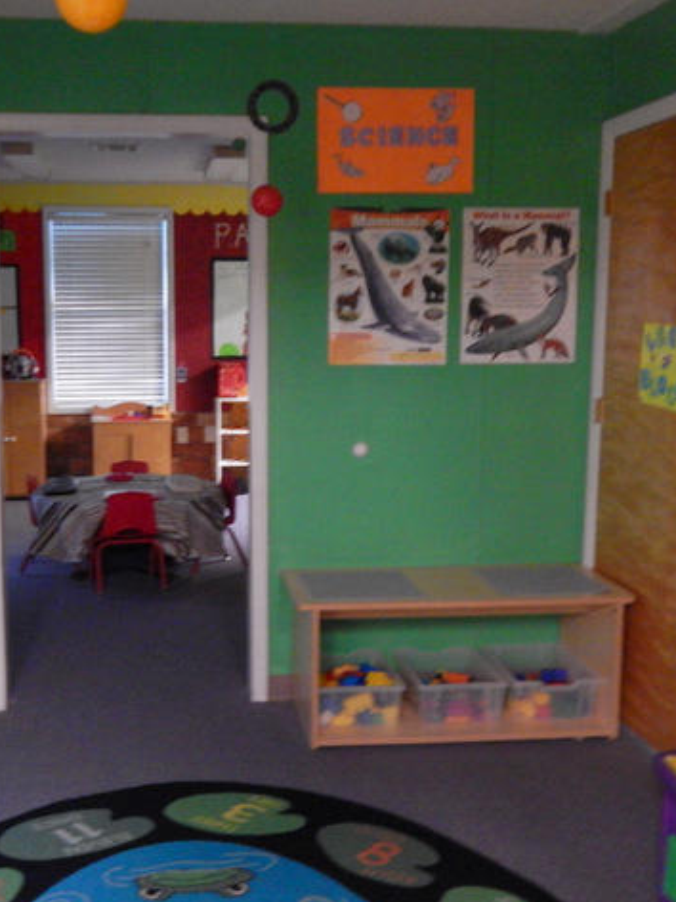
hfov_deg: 34.2
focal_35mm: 42
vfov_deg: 44.8
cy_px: 457
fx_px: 1094
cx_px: 250
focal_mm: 5.6
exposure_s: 1/8
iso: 800
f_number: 3.2
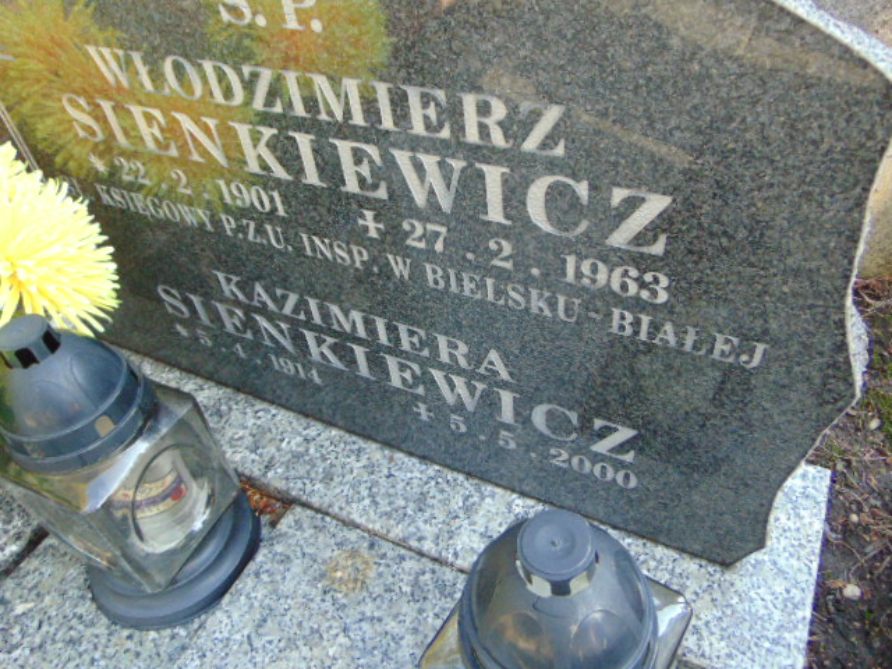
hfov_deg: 65.3
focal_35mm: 27
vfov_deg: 51.4
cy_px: 334
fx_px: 696
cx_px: 446
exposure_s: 1/200
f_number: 3
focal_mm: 4.9
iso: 250
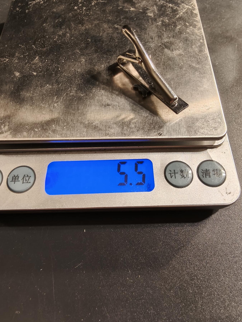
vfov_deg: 73.9
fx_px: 214
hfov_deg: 58.9
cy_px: 161
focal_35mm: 23
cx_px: 121
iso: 160
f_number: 2
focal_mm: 2.32
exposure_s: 1/55.2
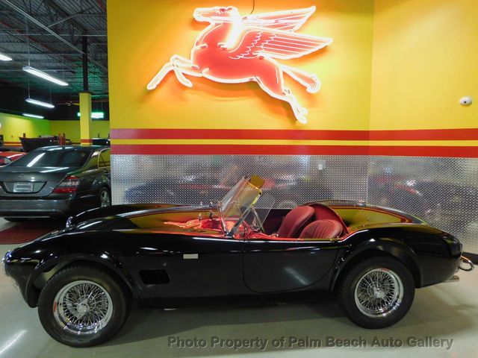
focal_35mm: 24
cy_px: 179
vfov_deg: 56.8
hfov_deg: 71.6
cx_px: 239
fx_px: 331
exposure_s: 1/30
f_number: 3
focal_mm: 4.1
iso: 320
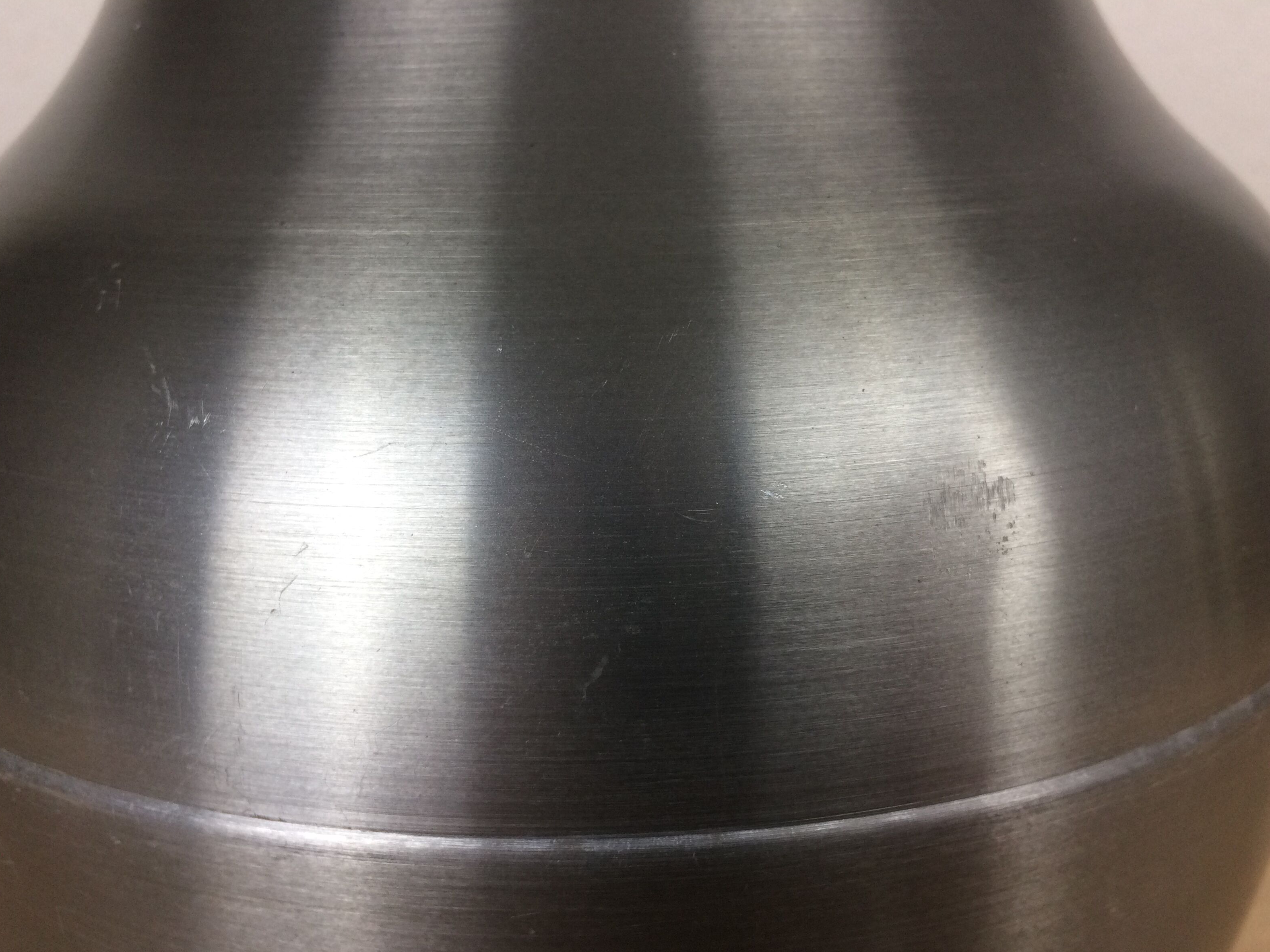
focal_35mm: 30
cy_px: 481
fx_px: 1101
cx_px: 639
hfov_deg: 60.0
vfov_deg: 46.8
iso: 64
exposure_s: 1/120
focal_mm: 4.15
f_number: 2.2
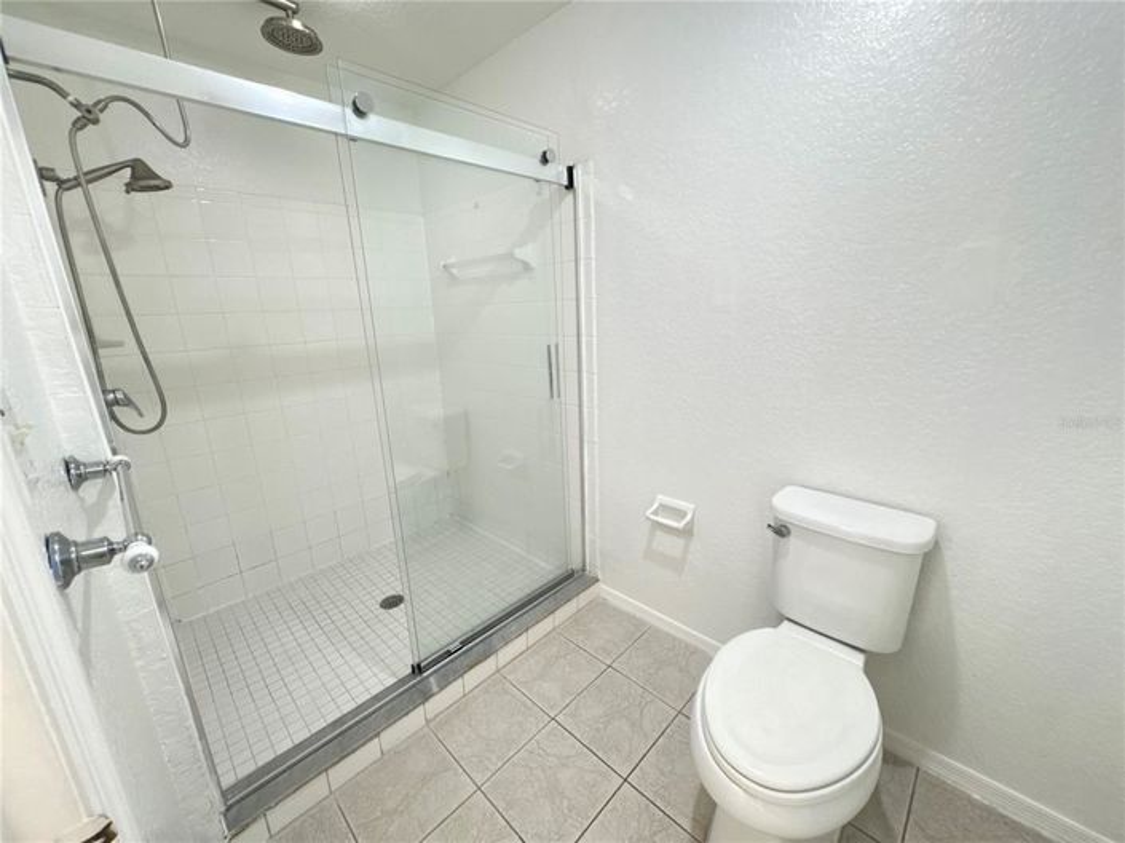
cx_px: 562
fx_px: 455
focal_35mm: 14
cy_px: 422
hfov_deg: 102.1
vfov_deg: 85.6
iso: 1000
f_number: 2.2
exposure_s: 1/60
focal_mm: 2.22
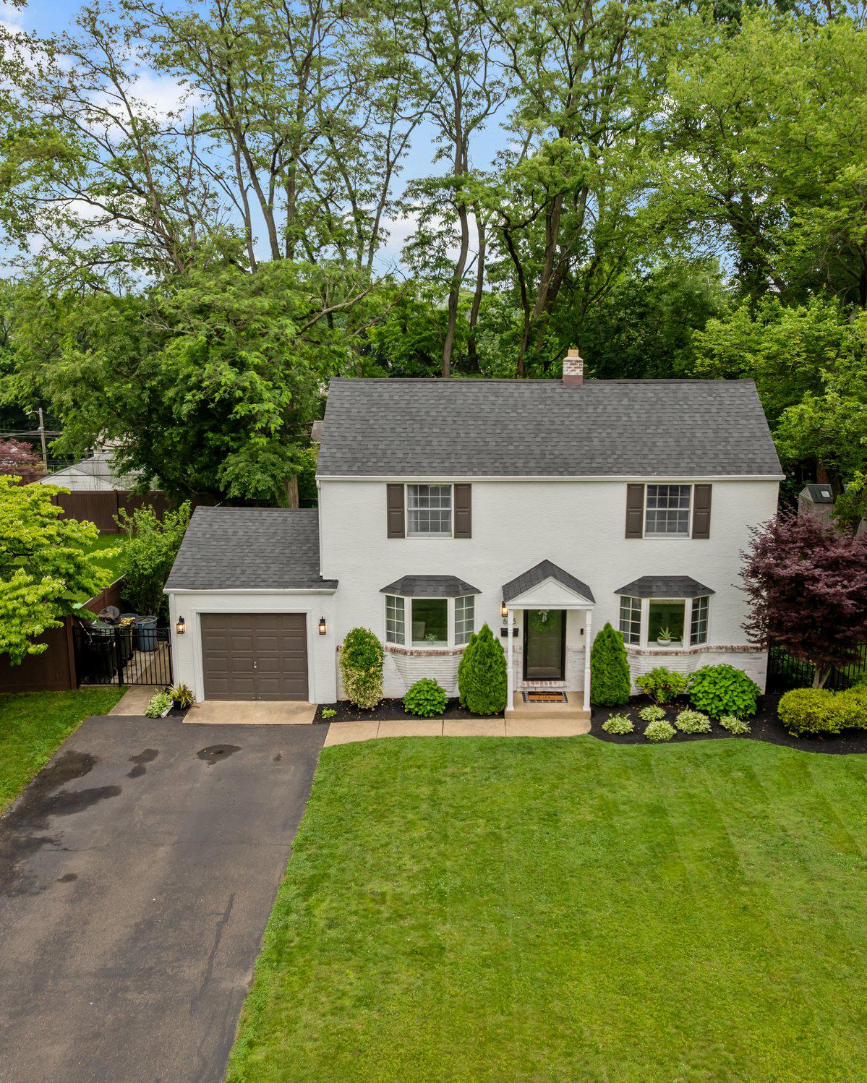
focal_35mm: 32
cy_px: 548
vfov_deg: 55.7
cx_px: 460
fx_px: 1026
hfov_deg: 45.8
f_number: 2.8
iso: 100
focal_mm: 12.29
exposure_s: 1/320
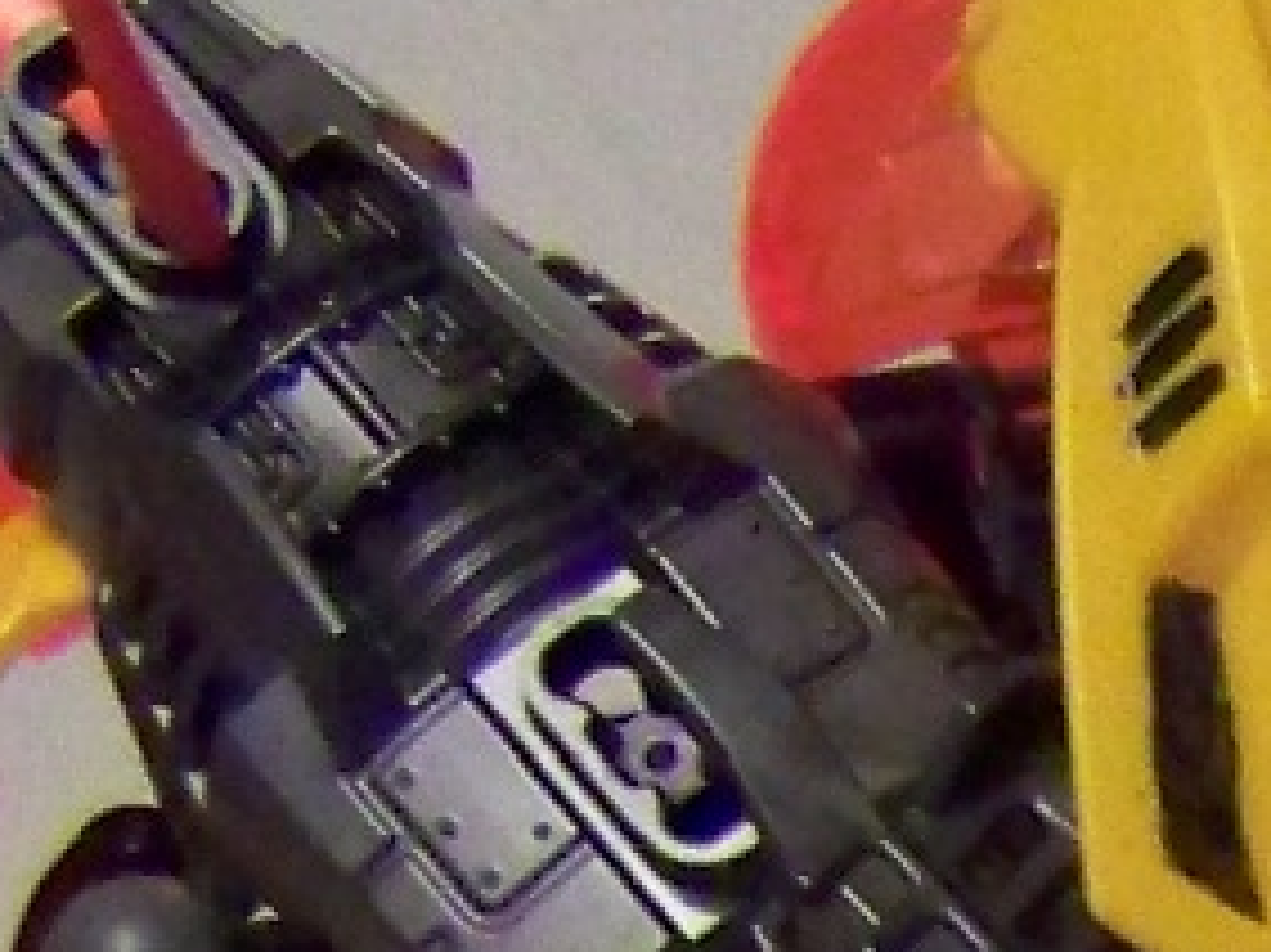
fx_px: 10093
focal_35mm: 275
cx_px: 2870
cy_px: 3274
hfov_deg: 6.9
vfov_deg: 5.0
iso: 400
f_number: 2.8
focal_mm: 6.3
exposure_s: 1/40
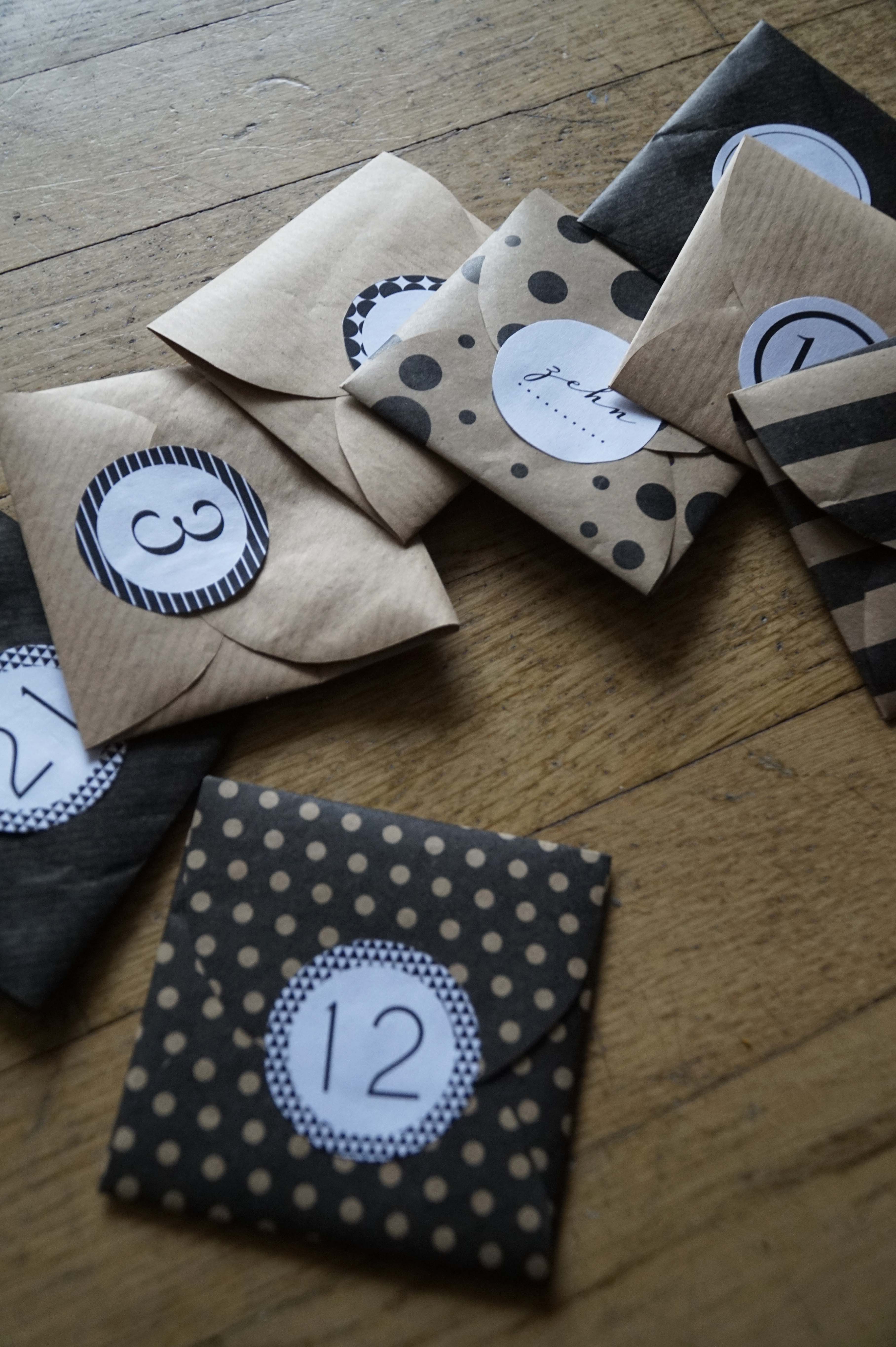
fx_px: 1233
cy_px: 674
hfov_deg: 39.9
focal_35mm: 33
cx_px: 448
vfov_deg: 57.2
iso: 1600
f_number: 4
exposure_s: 1/60
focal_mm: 22
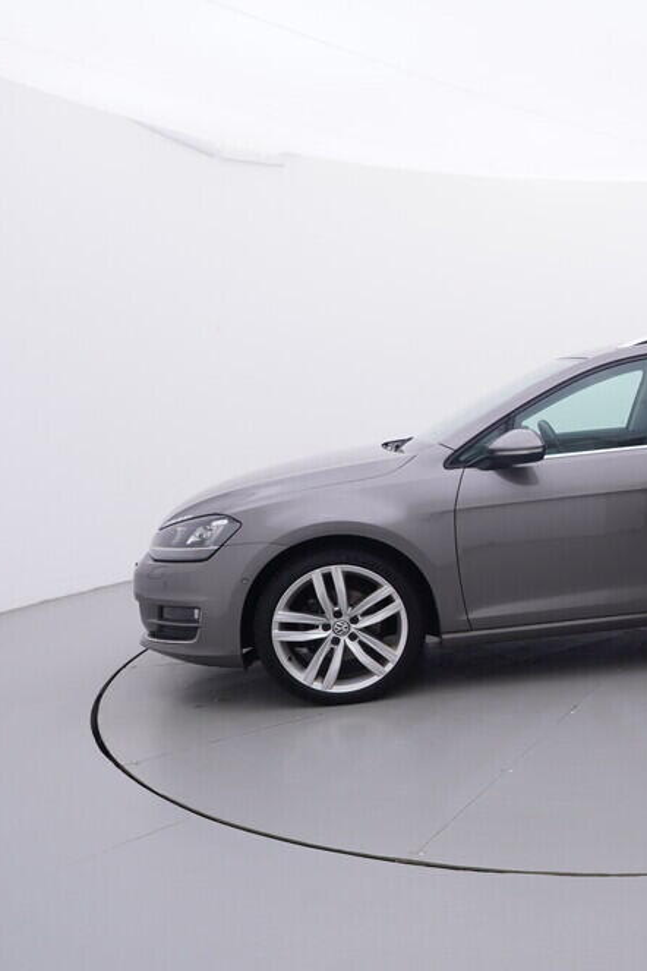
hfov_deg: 34.3
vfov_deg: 54.7
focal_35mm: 35
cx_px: 665
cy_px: 499
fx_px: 937
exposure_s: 1/80
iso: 200
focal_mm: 15
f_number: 5
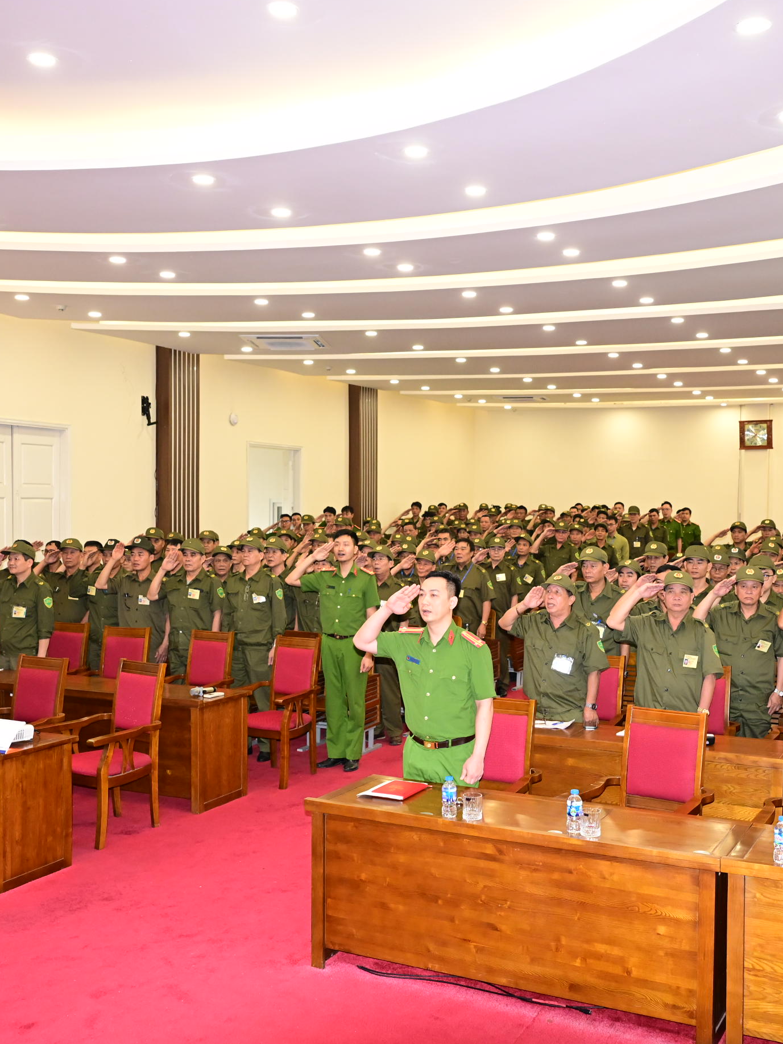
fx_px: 1146
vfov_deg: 49.0
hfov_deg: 37.6
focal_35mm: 38
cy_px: 552
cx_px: 455
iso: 2500
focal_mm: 24
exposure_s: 1/160
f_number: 4
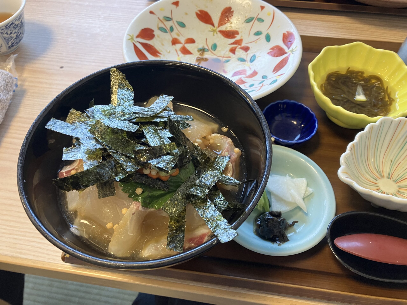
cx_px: 204
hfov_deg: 63.4
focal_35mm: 28
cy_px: 152
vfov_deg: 49.7
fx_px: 329
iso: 80
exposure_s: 1/79
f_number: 1.8
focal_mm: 3.99
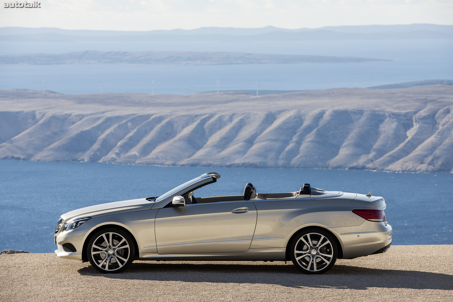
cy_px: 151
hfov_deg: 11.1
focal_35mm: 185
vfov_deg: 7.4
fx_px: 2328
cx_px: 226
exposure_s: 1/200
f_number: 8
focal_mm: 185
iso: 100
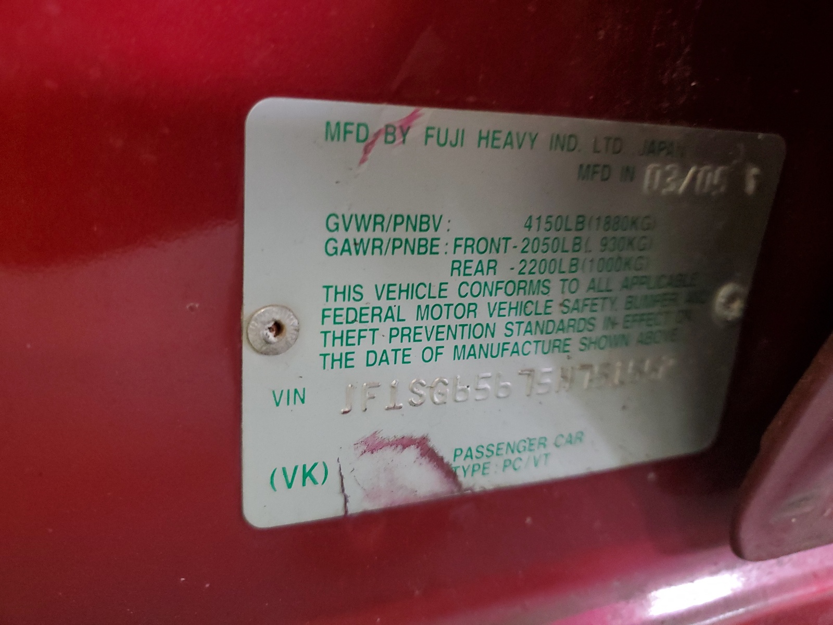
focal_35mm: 26
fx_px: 626
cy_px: 312
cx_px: 416
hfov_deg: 67.3
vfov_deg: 53.1
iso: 323
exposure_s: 1/30
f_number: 1.5
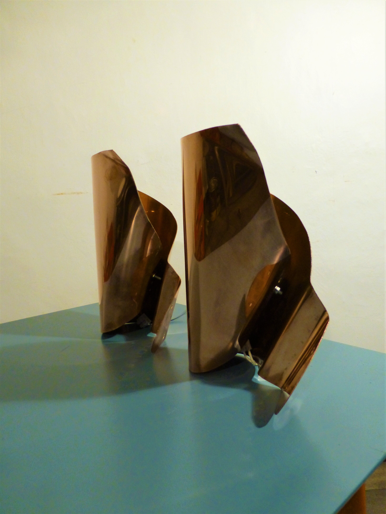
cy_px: 257
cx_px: 193
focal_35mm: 24
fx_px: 357
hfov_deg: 56.8
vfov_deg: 71.6
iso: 400
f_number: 3.3
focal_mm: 4.3
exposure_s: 1/100
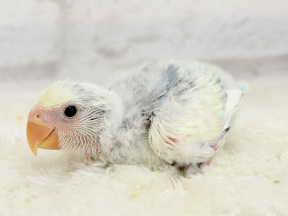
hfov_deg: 36.8
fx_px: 433
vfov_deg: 28.0
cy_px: 108
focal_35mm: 52
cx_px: 144
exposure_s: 1/50
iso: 32
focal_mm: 5.96
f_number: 1.6
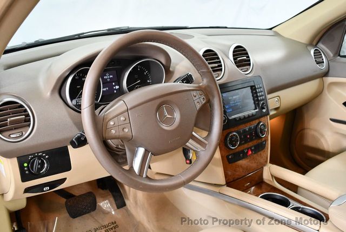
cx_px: 173
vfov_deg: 37.0
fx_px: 347
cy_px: 116
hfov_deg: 53.1
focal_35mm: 36
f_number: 3.5
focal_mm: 18
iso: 1800
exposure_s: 1/125
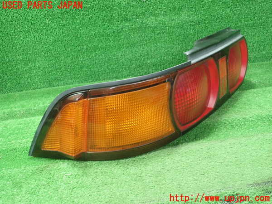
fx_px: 236
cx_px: 136
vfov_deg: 46.8
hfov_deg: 60.0
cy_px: 102
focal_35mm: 30
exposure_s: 1/100
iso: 800
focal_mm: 5.5
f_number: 2.3
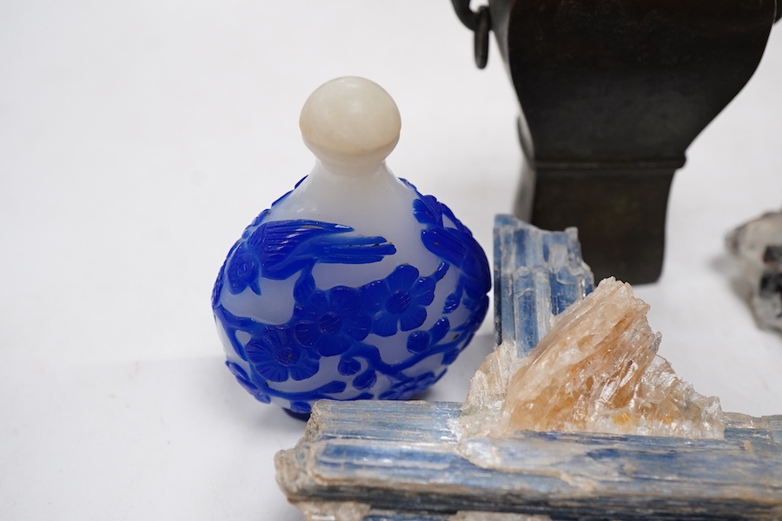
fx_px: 977
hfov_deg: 43.6
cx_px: 391
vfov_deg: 29.9
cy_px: 260
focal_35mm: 45
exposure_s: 1/125
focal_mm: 30
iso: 1250
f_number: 10
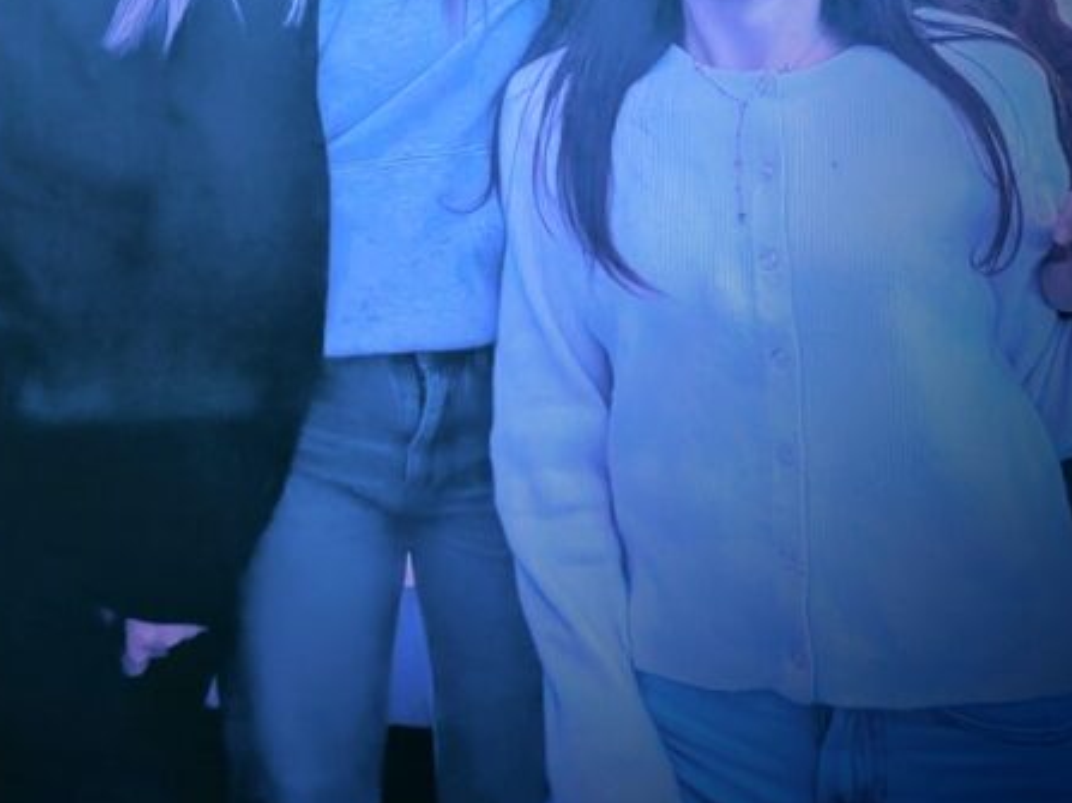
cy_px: -93
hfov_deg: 33.8
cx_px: 197
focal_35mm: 55
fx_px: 1703
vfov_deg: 24.6
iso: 360
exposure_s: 1/14.3
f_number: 1.7
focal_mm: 4.53
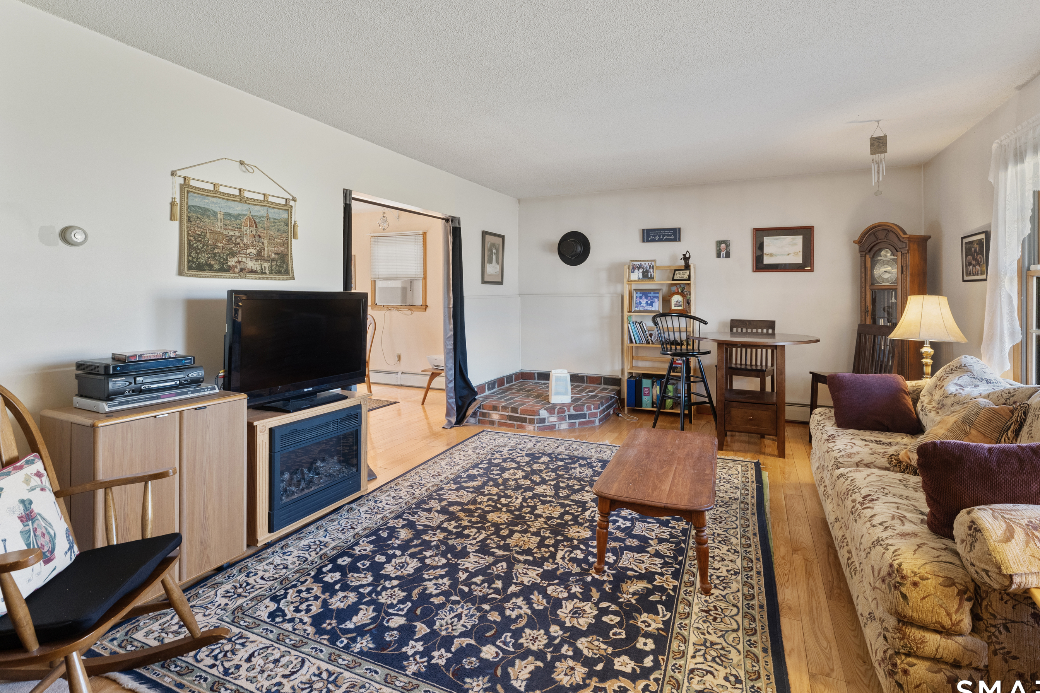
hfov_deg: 94.3
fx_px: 482
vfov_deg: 71.3
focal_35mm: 17
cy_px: 316
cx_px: 539
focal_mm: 14.6
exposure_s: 1/4
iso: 800
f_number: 8
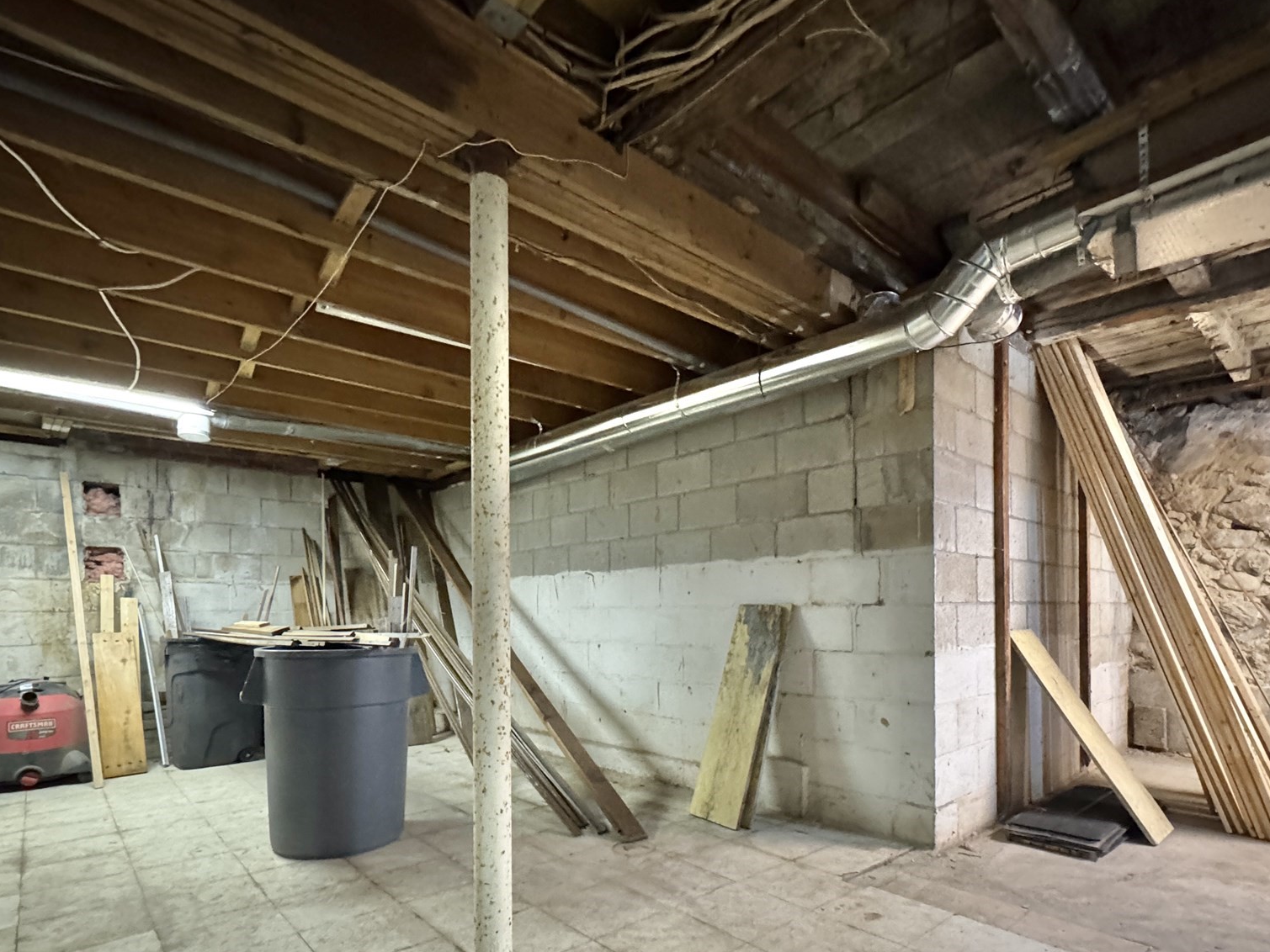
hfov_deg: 84.7
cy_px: 603
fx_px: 697
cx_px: 641
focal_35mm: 19
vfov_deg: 67.5
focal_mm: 2.22
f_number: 2.2
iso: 1250
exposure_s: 1/40
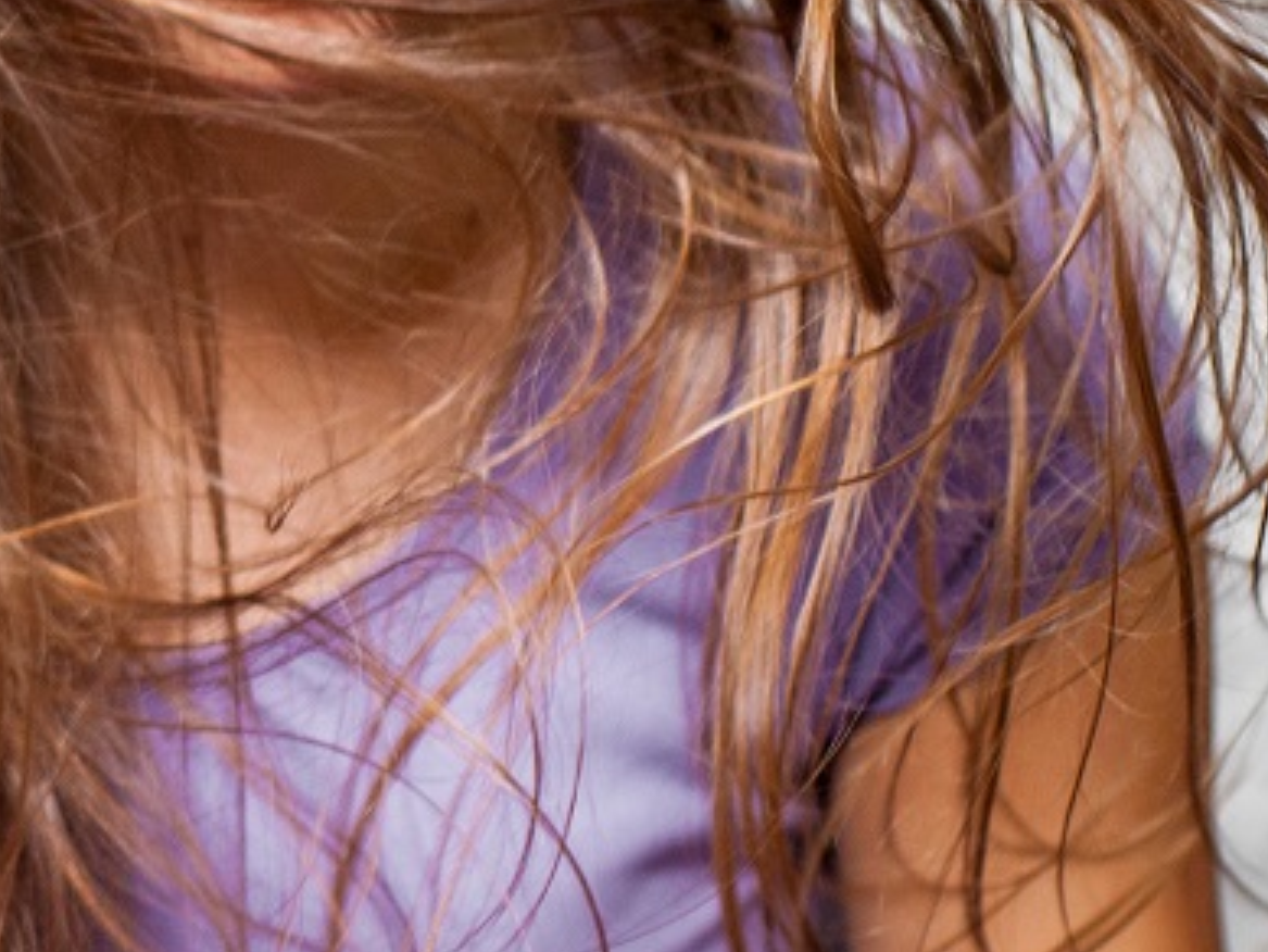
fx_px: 8134
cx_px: -616
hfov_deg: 8.7
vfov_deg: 6.7
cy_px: -122
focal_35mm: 222
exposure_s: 1/200
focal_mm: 50
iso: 200
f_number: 2.8
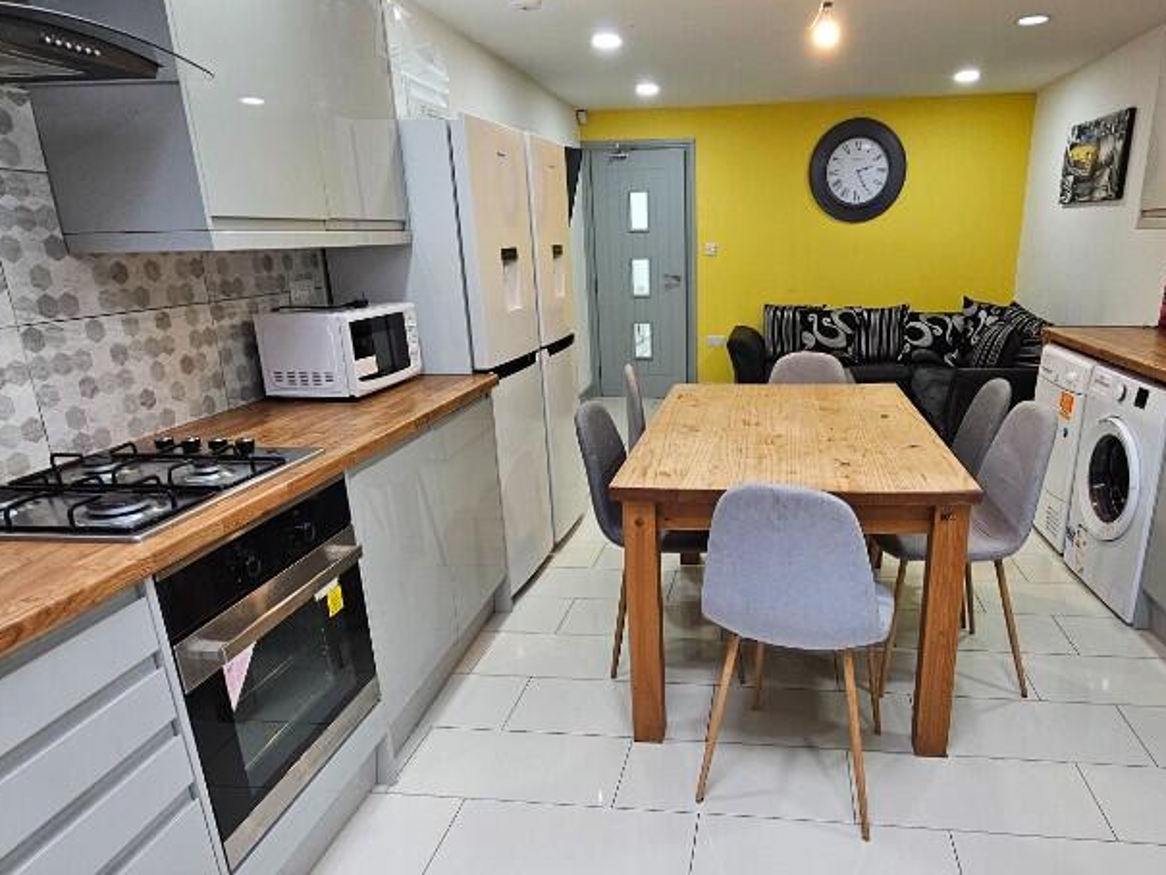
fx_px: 741
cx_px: 680
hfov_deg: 75.8
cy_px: 505
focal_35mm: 22
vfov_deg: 60.8
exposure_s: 1/60
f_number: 2.2
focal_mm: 2.2
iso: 160
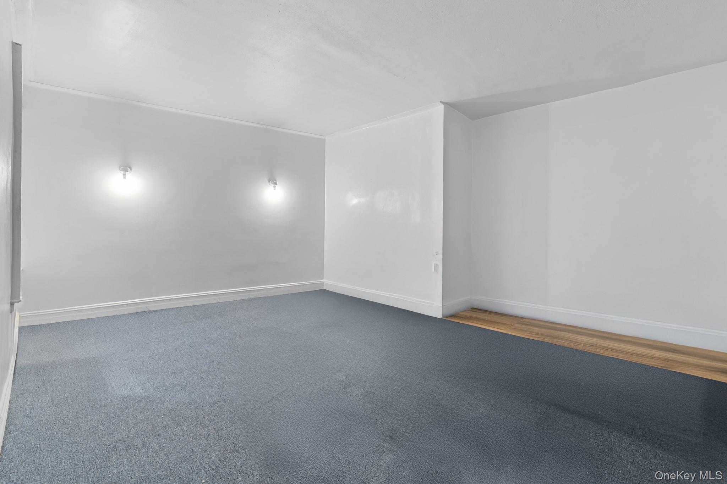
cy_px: 242
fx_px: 283
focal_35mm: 14
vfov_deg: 81.2
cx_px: 364
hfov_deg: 104.3
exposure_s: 6
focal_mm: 14
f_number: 10
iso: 400
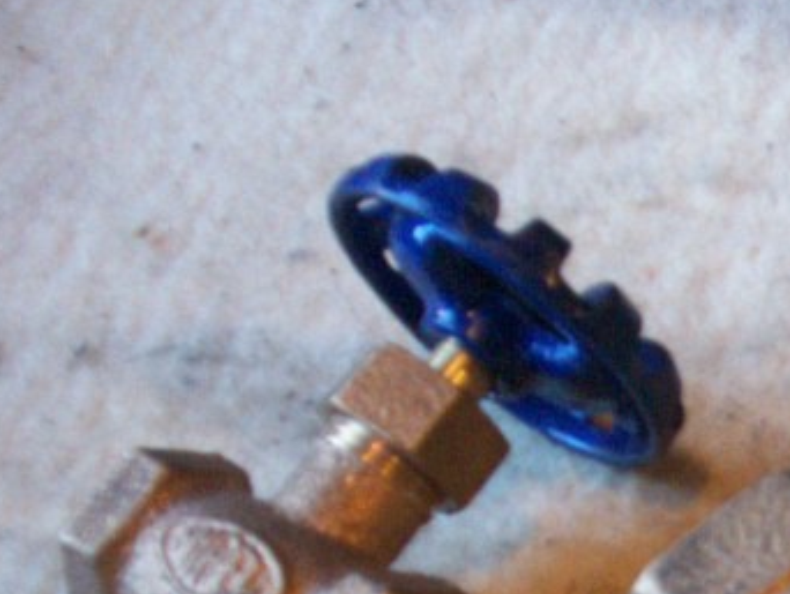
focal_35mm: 128
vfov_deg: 11.2
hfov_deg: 14.0
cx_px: 1314
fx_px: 2923
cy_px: 841
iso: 140
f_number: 4.5
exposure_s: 1/9.91
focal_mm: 5.9
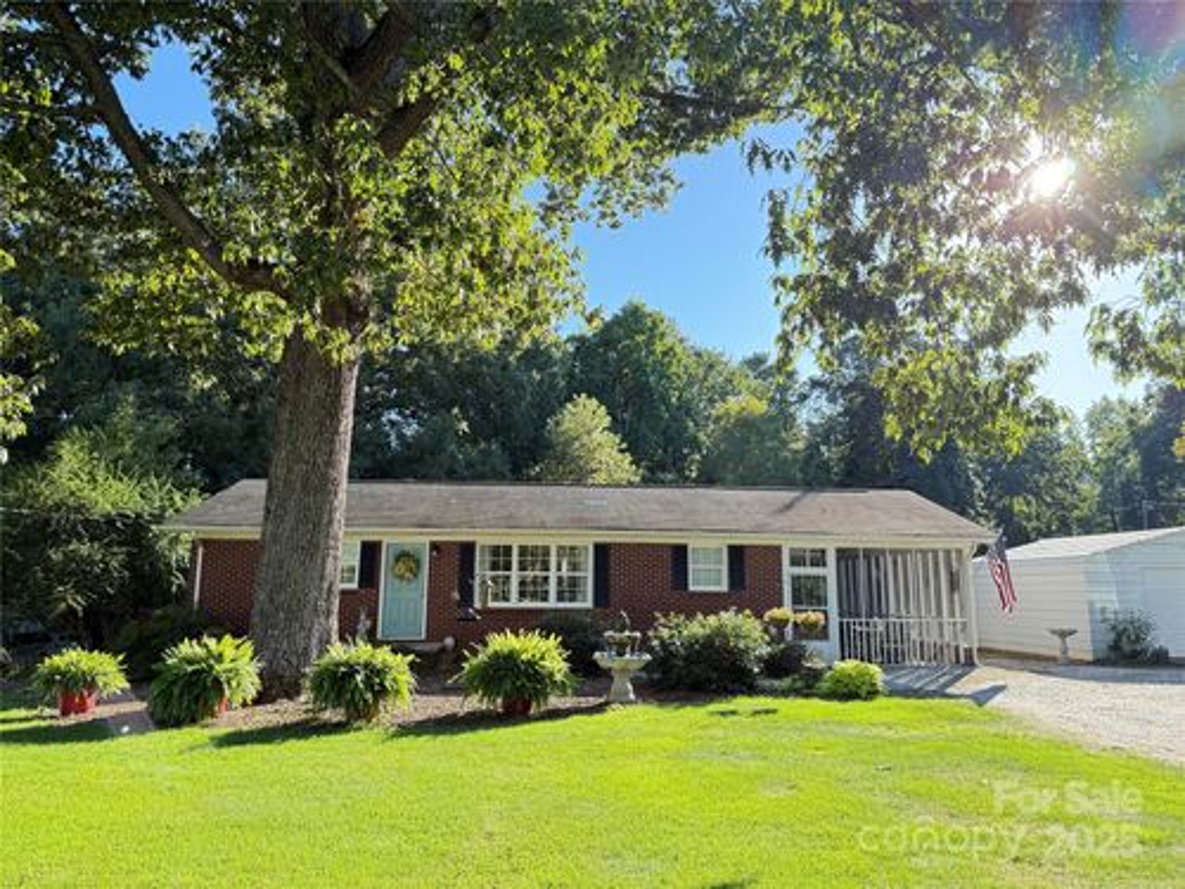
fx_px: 822
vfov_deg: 56.8
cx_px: 592
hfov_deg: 71.6
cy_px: 444
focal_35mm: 24
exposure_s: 1/547
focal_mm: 6.76
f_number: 1.78
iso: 100
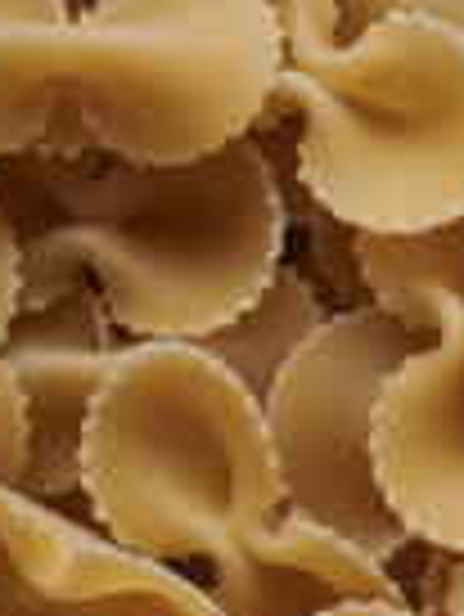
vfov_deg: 7.1
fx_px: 4996
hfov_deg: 4.9
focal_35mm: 280
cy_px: 265
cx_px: 1667
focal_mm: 50
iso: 160
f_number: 8
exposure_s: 1/100
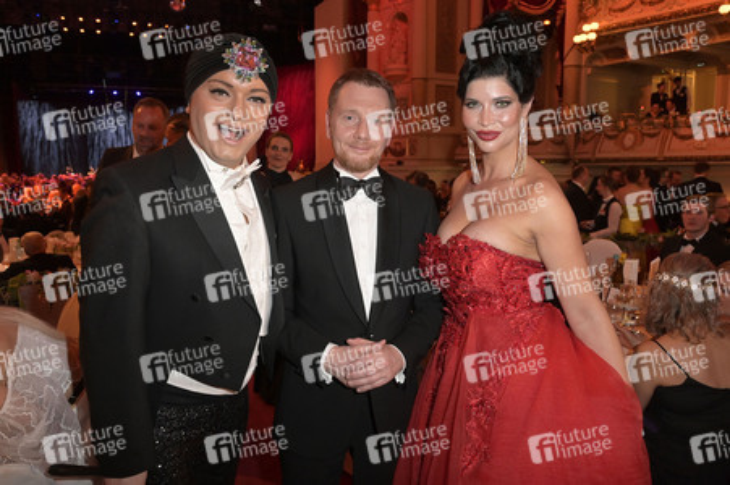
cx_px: 365
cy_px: 242
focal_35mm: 24
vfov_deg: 53.1
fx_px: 486
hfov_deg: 73.8
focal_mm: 24
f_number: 5
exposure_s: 1/100
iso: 4000
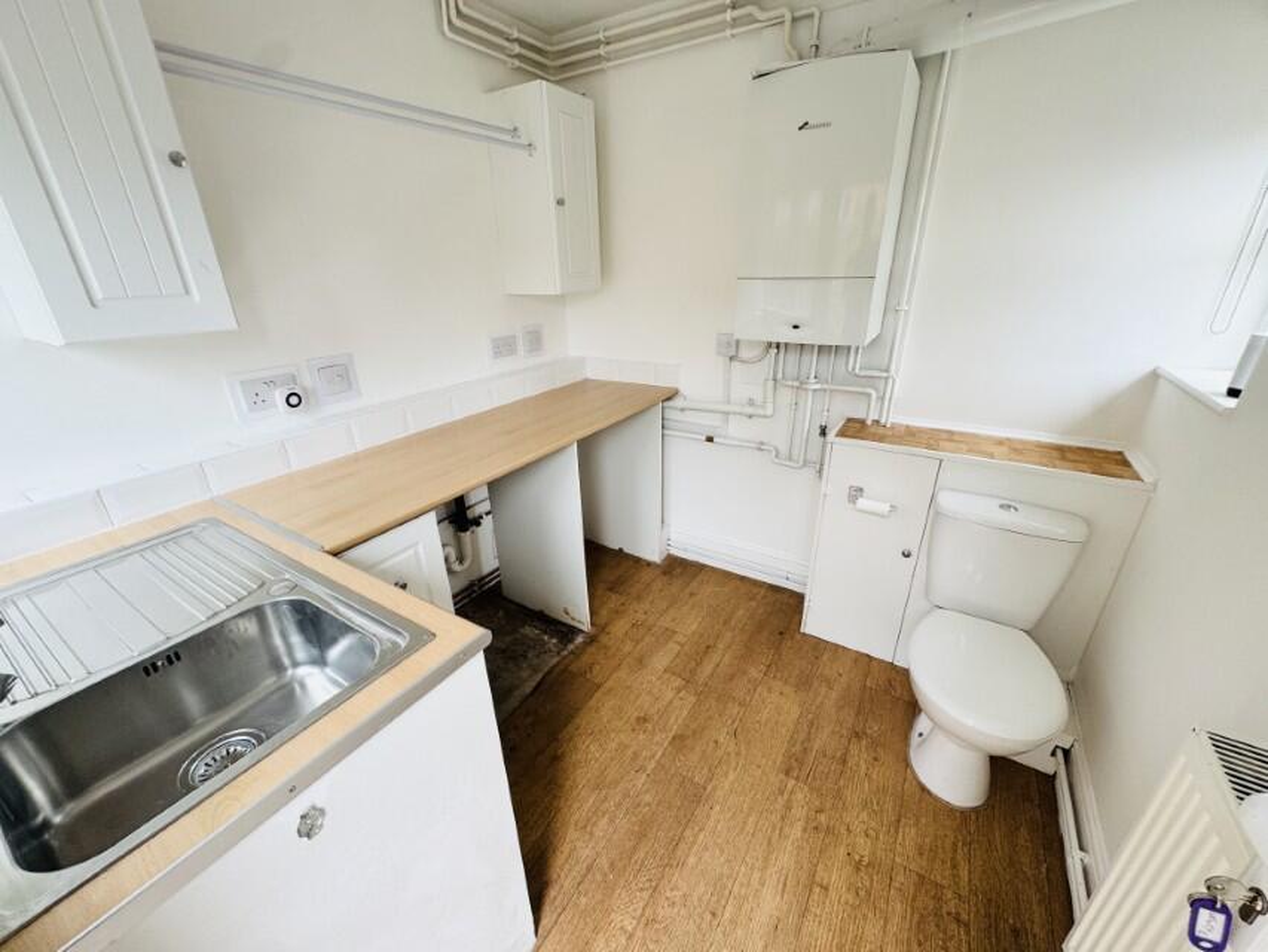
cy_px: 476
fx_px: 513
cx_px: 634
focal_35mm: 14
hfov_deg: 102.1
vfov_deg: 85.7
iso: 80
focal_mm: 2.22
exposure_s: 1/99
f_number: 2.2
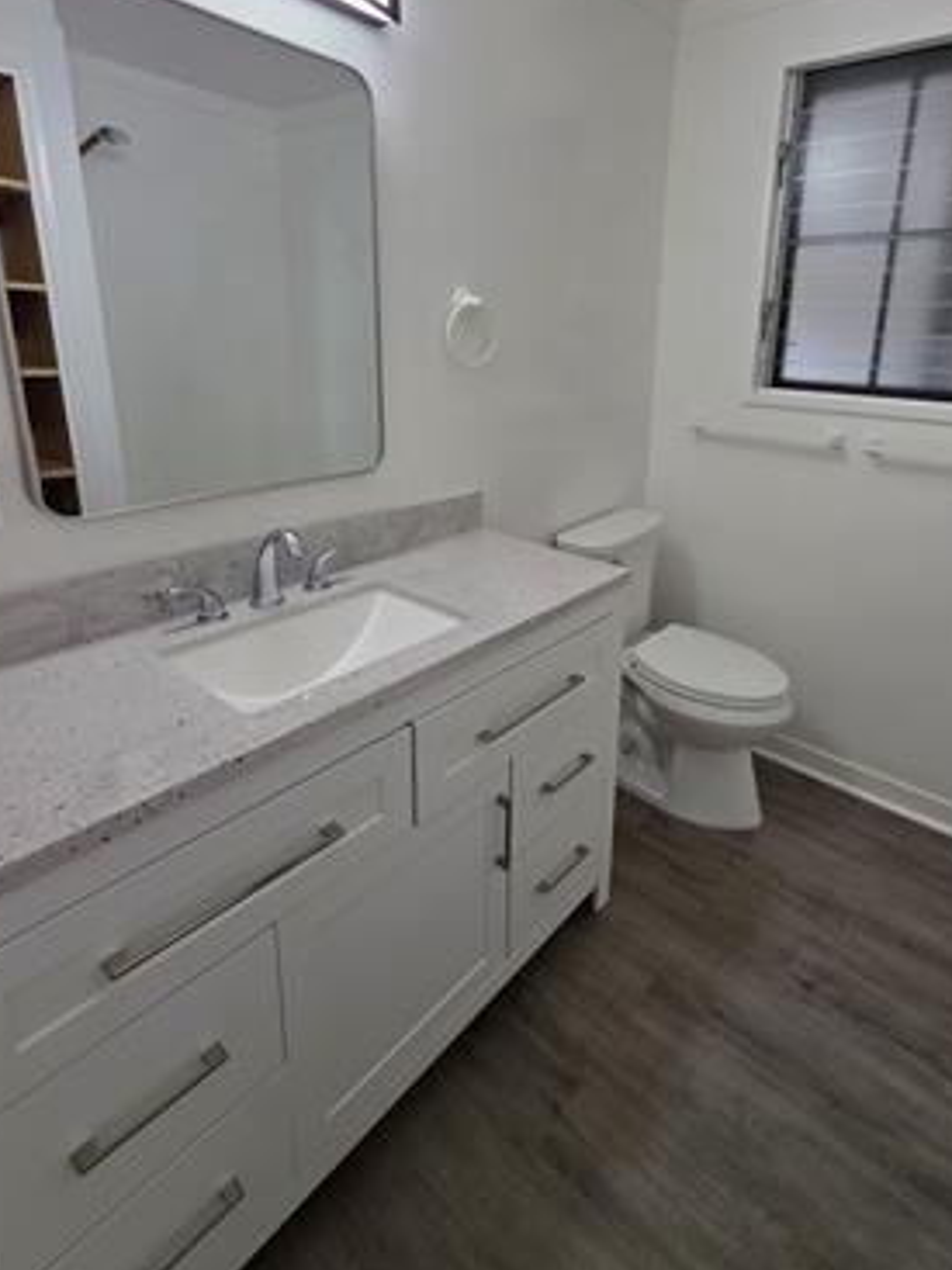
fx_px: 624
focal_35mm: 17
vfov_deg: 89.8
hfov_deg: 73.9
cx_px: 571
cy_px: 505
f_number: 1.9
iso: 100
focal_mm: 2.2
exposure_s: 1/120
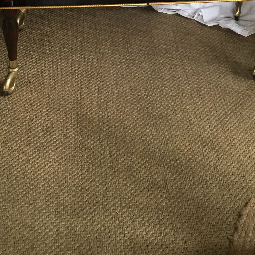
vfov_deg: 24.0
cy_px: -29
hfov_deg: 25.7
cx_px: 154
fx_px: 558
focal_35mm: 67
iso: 160
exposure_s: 1/33
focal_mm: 4.15
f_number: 2.2
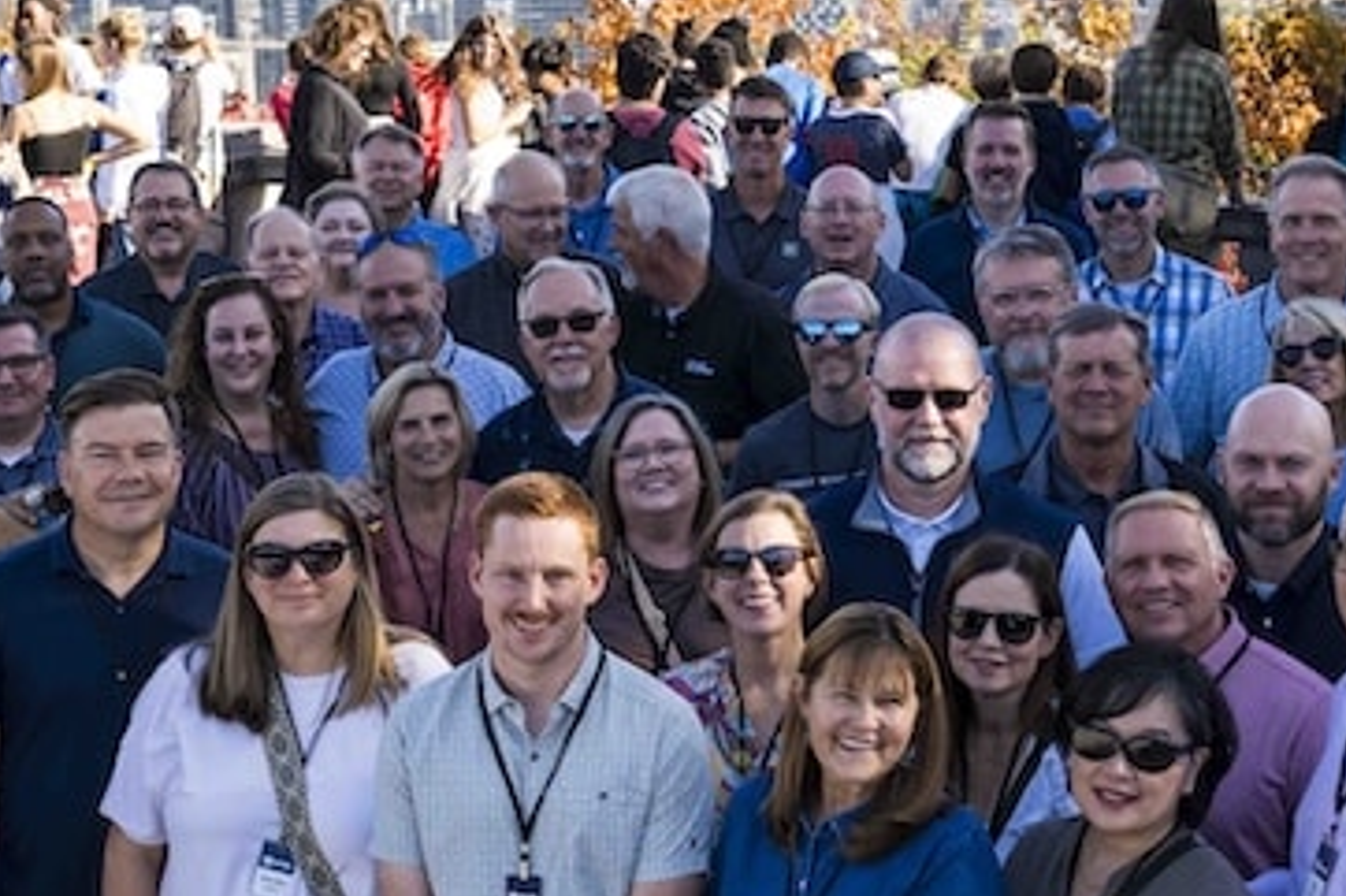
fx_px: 3176
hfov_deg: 23.6
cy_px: 638
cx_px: 297
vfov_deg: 16.0
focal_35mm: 85
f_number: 4.5
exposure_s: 1/320
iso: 100
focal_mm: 28
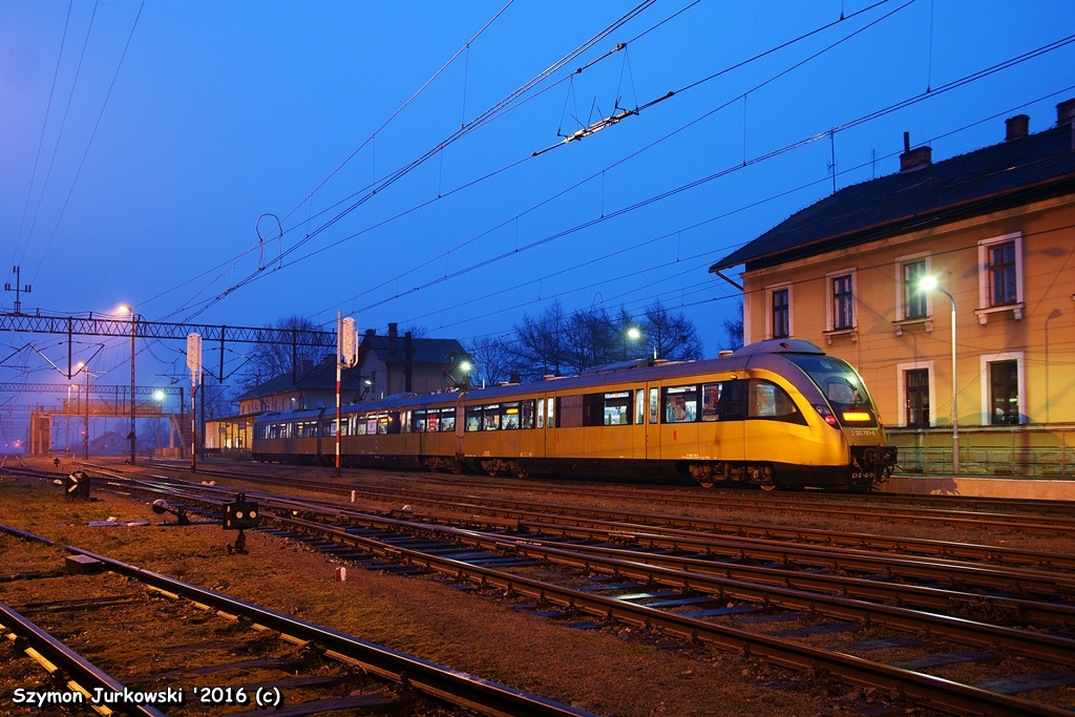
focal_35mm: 33
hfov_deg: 57.2
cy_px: 358
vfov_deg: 40.0
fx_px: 985
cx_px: 538
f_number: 3.5
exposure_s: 1
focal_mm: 22
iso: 200
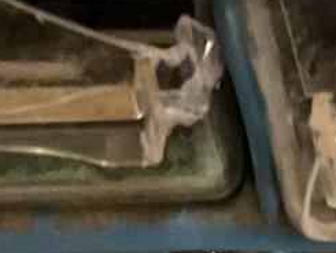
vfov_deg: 7.4
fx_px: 1738
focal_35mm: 179
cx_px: 791
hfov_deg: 9.8
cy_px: 751
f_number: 1.8
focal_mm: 3
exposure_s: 1/30
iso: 250
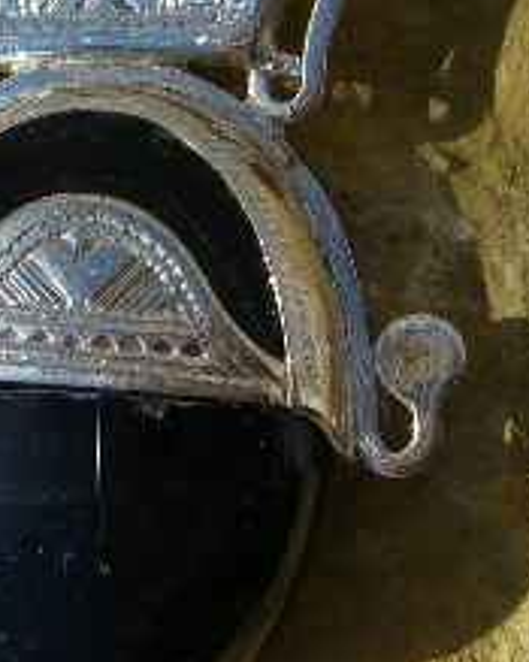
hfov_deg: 15.3
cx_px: 115
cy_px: 142
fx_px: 1958
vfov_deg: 19.0
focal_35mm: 100
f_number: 5.6
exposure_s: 1/400
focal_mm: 5.8
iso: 80
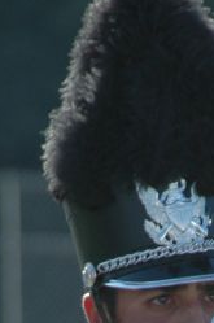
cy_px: 534
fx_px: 11040
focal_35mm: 1233
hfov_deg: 1.1
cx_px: 227
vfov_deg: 1.7
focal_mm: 200
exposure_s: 1/500
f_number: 5.6
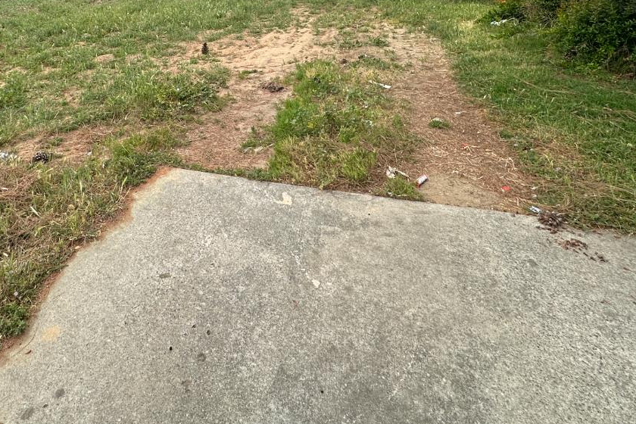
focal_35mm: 26
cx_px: 209
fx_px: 459
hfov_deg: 67.4
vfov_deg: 43.4
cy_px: 12
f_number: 2.2
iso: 40
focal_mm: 2.22
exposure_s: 1/739
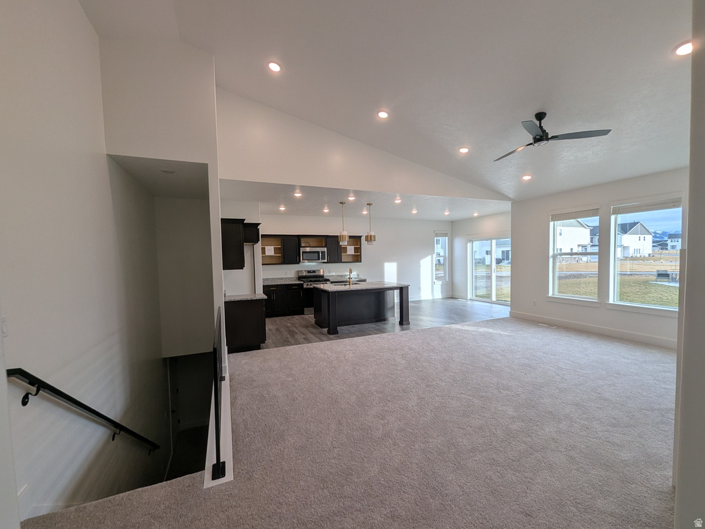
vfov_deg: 89.9
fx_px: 265
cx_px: 352
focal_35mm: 13
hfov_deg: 106.2
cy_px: 264
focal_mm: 1.95
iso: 42
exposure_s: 1/160
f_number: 2.2
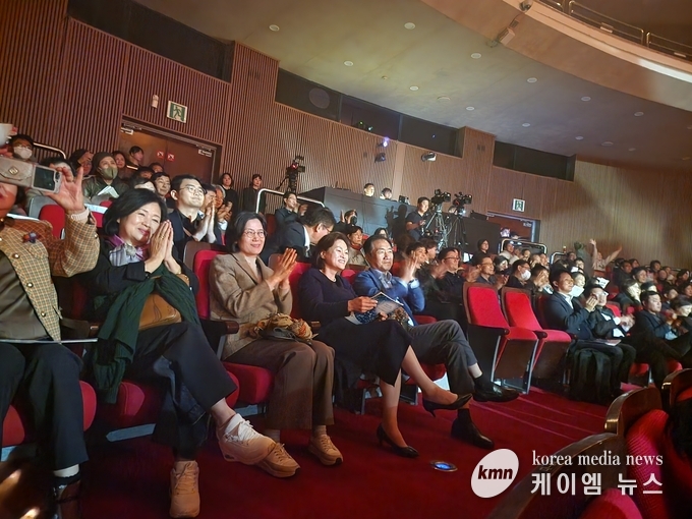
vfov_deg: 58.9
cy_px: 260
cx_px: 346
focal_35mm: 23
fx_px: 460
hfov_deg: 73.9
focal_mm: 6.4
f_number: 1.8
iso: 2000
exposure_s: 1/8
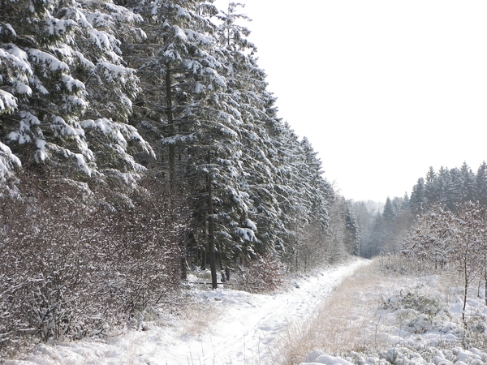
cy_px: 182
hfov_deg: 24.4
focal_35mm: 80
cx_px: 244
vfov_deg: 18.4
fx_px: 1125
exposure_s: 1/320
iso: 50
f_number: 4
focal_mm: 16.8
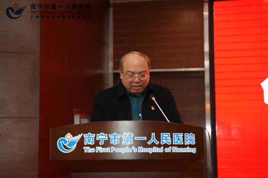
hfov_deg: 28.8
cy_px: 89
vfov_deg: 19.5
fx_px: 521
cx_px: 134
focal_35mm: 70
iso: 1000
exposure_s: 1/125
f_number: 3.5
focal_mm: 70
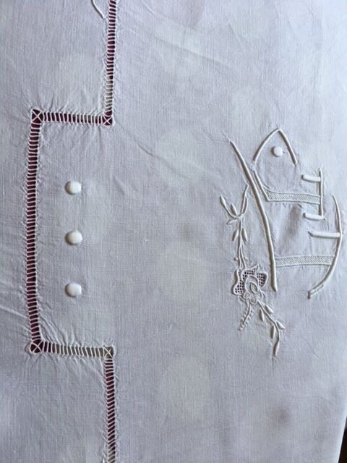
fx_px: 388
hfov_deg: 48.2
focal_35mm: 29
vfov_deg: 61.7
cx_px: 174
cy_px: 232
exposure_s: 1/100
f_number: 2.2
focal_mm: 4.15
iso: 32
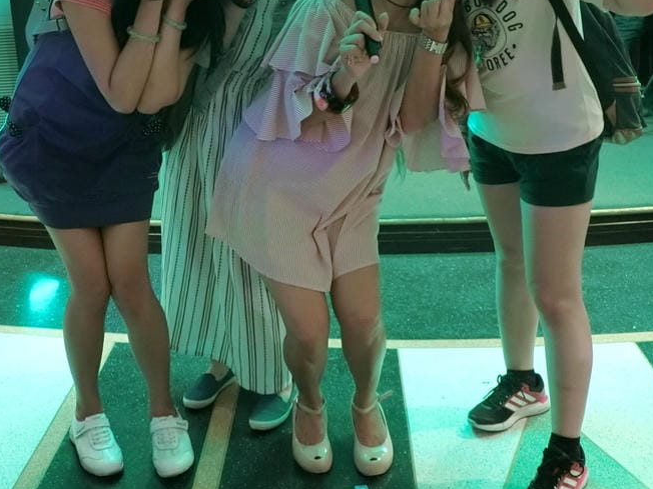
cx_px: 255
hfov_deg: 41.0
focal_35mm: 46
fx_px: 868
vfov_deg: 31.2
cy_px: 149
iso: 320
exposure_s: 1/8
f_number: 2.8
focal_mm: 5.4
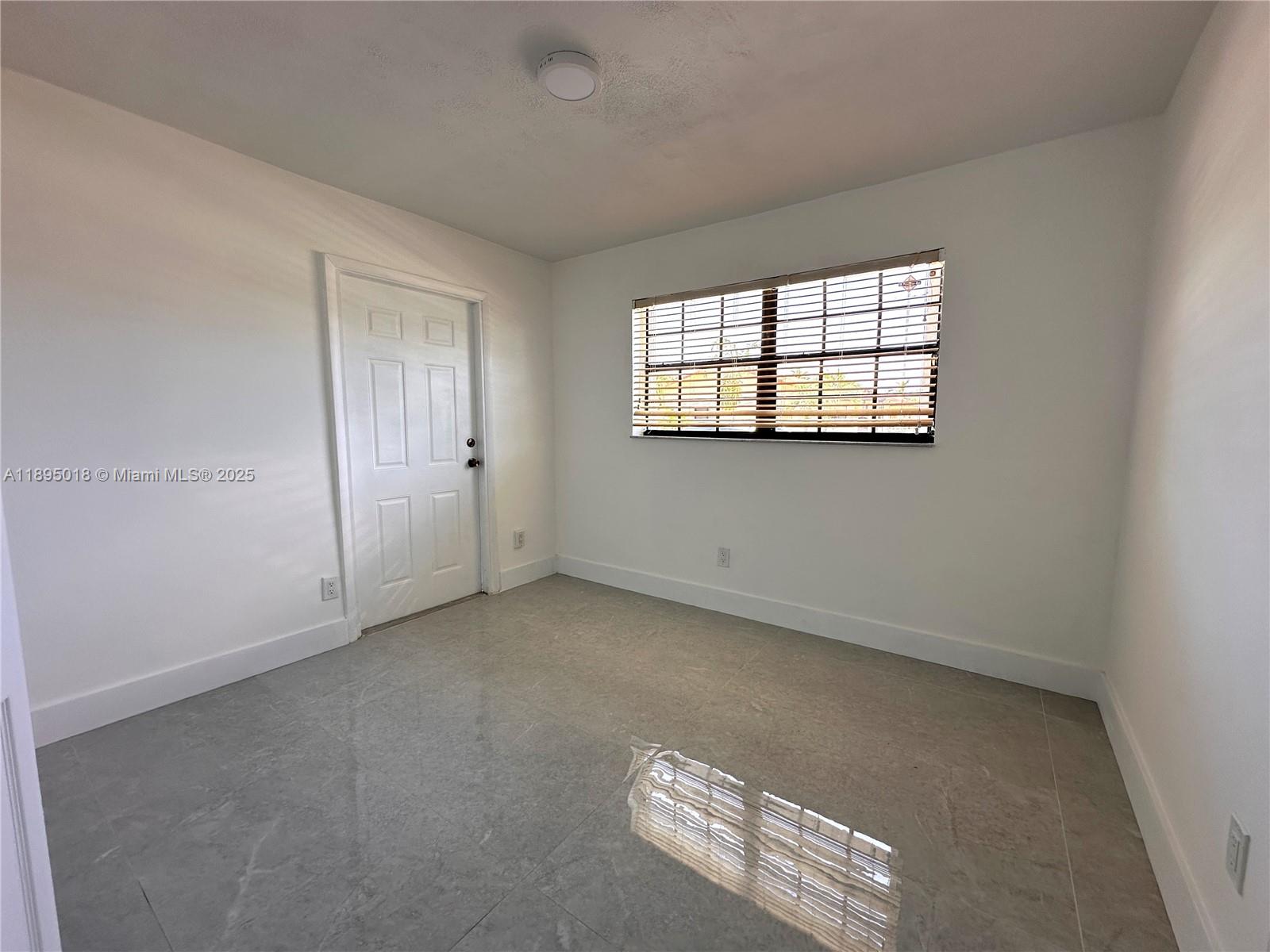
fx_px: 514
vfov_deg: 85.7
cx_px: 635
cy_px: 476
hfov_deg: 102.1
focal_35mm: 14
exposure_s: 1/120
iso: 50
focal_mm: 2.22
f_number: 2.2
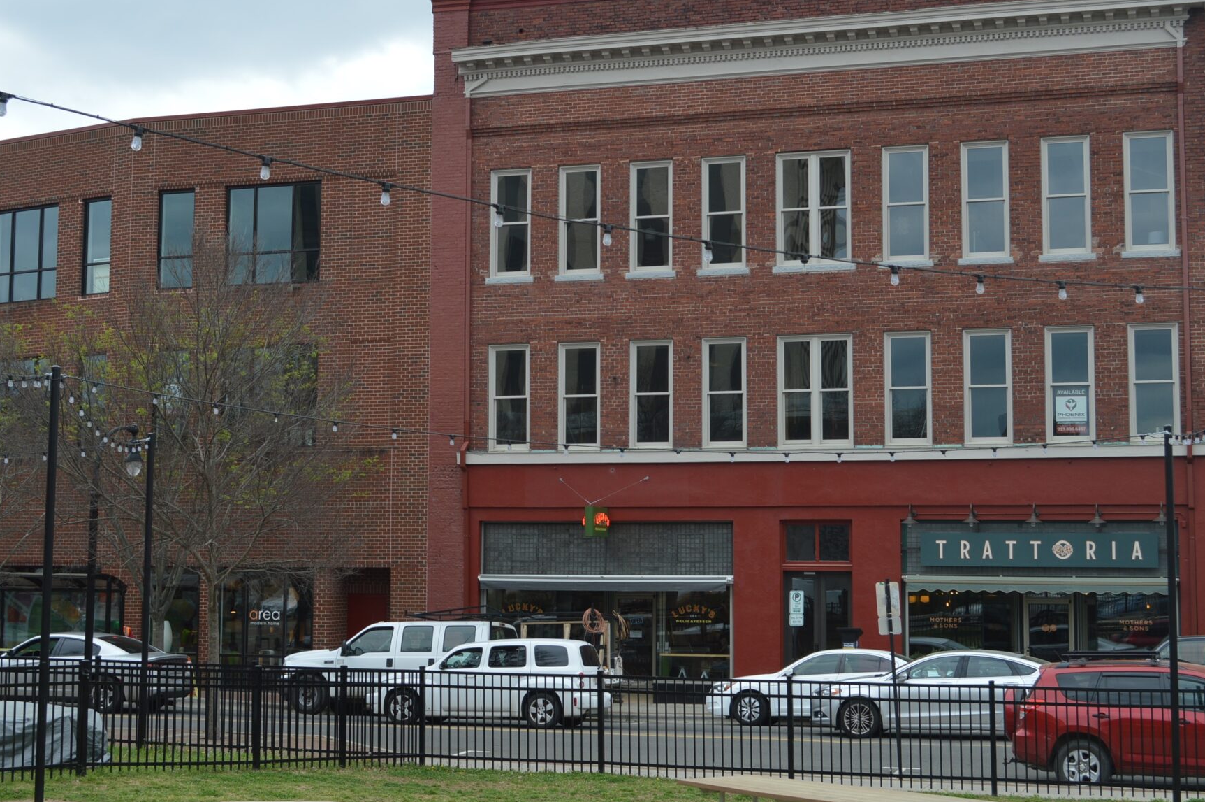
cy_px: 362
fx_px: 1906
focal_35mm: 57
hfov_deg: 35.1
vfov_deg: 23.7
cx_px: 555
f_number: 7.1
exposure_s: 1/200
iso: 100
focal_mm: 32
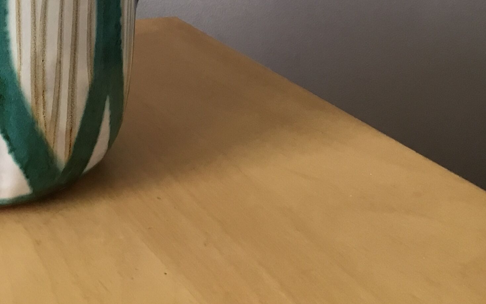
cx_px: -53
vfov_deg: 16.8
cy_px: -98
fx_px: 967
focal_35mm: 73
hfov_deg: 26.0
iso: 64
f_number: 2.4
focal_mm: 3.3
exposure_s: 1/33
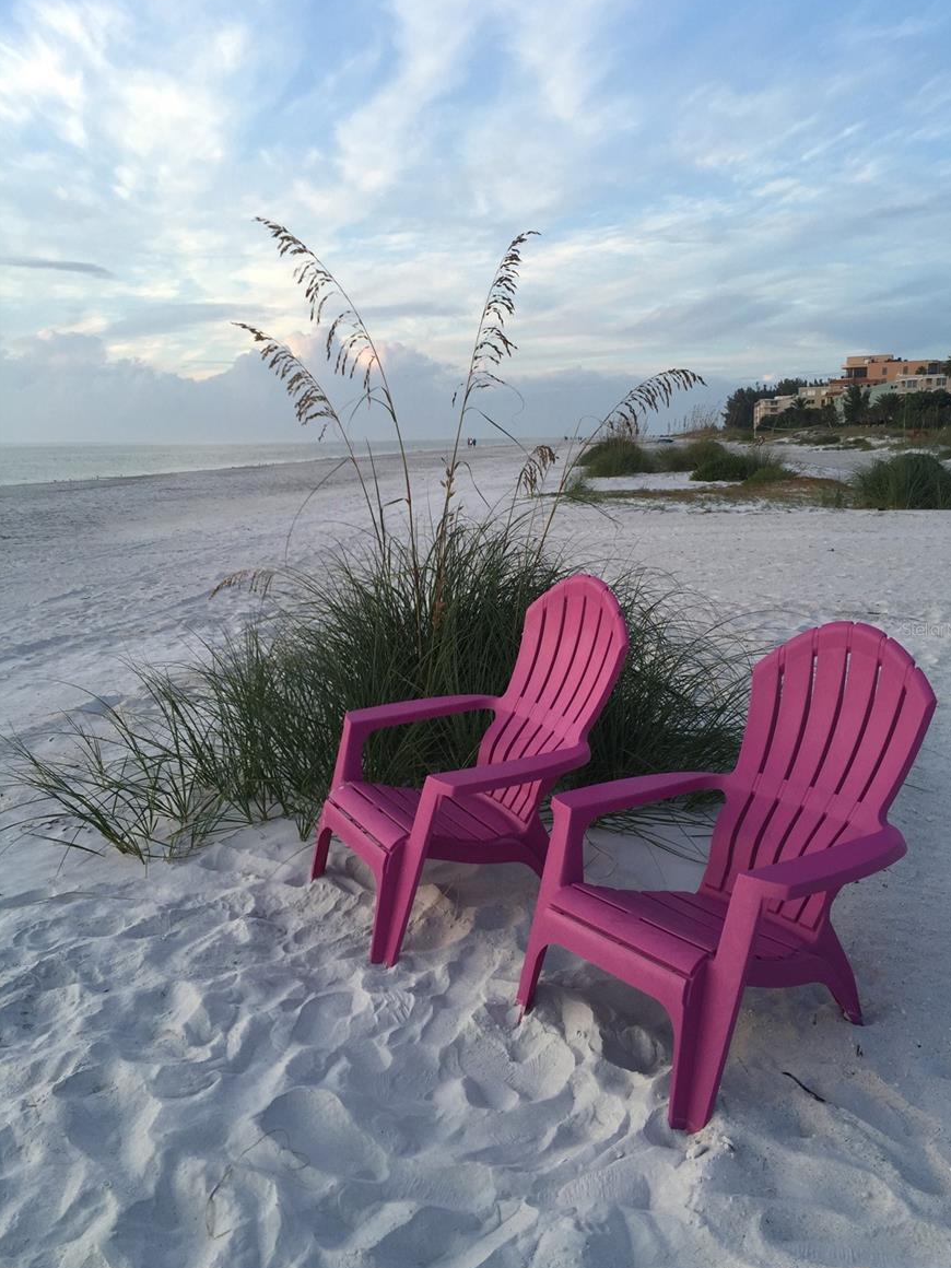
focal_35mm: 30
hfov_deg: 46.8
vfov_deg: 60.0
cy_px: 629
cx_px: 488
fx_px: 1099
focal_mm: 4.15
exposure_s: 1/120
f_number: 2.2
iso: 32
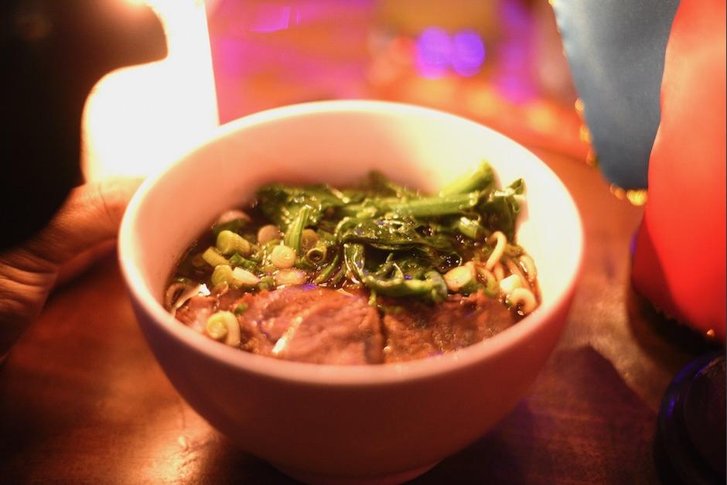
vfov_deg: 27.0
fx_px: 1010
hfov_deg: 39.6
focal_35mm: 50
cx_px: 364
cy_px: 242
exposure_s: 1/100
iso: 4000
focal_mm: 50
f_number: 1.8
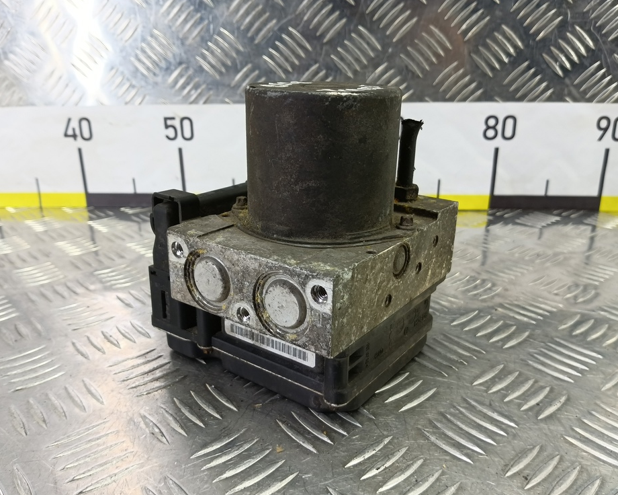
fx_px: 457
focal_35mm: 25
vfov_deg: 56.8
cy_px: 257
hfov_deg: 68.1
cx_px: 309
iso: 152
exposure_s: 1/50
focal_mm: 4.11
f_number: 1.6
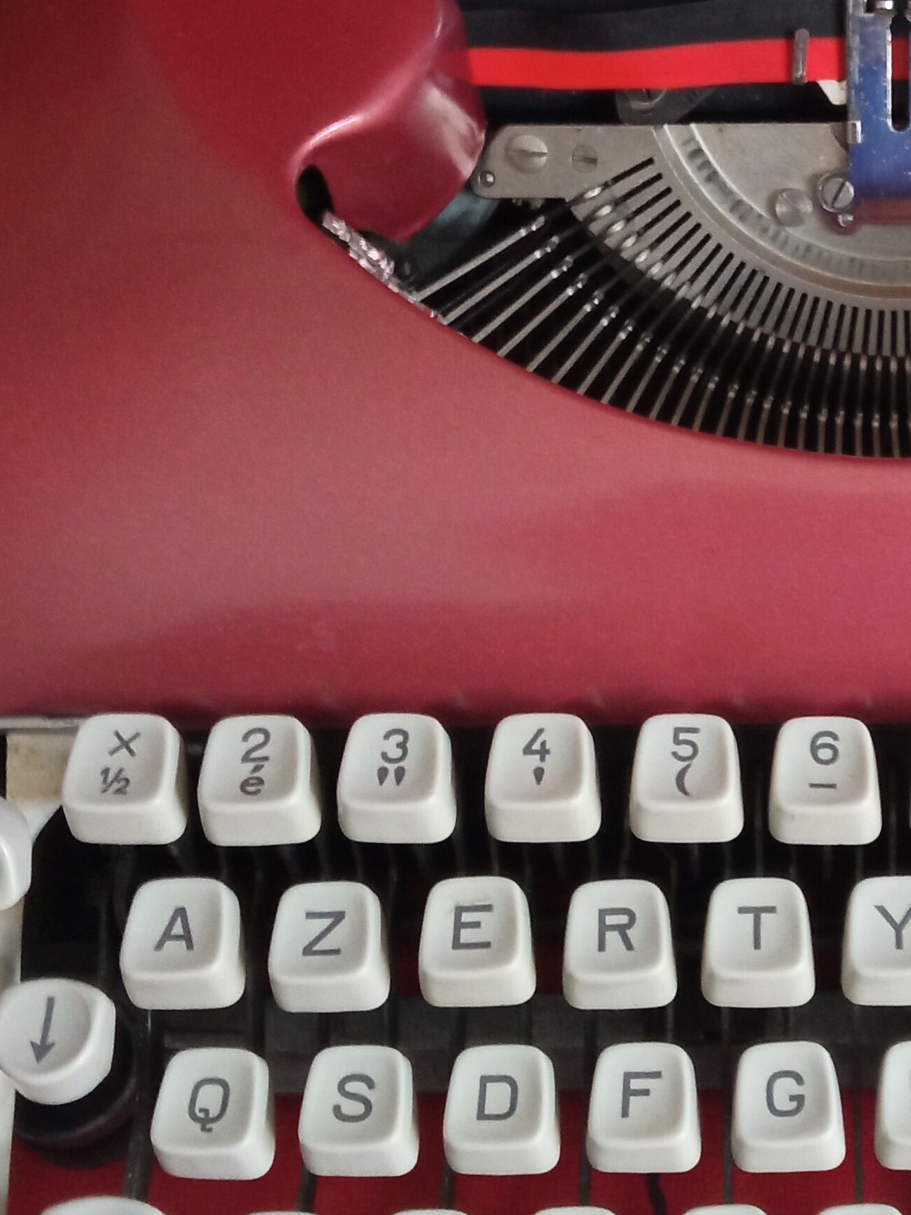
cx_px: 881
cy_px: 611
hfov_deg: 21.9
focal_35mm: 65
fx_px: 2281
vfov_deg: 29.8
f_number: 2.2
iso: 855
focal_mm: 3.79
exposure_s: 1/20
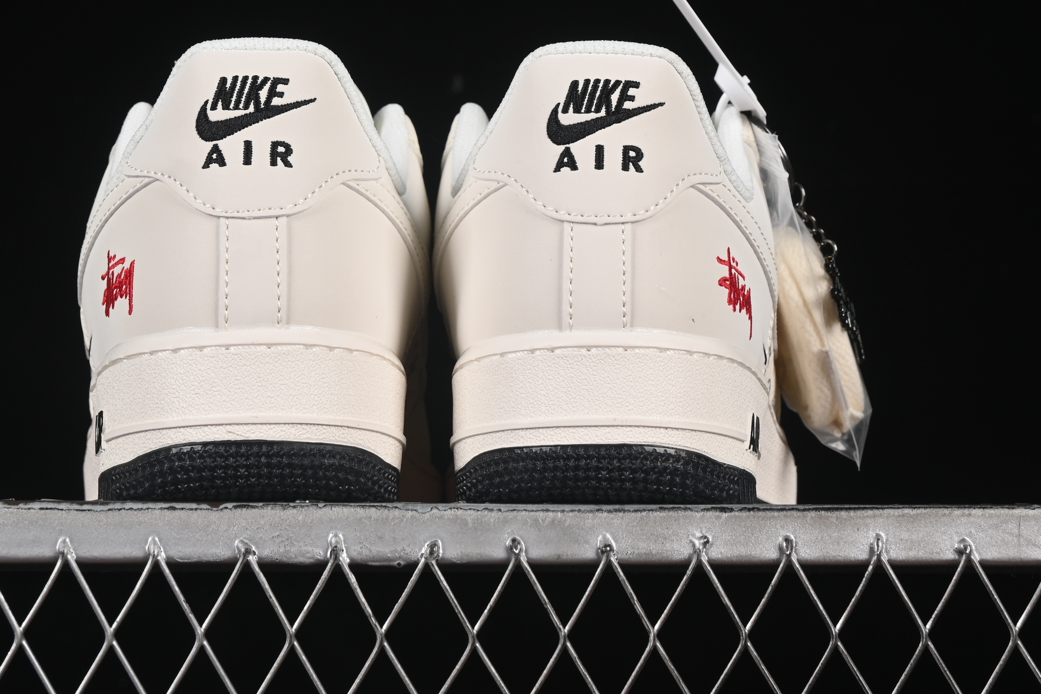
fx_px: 3412
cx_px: 432
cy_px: 161
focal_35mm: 118
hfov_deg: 17.3
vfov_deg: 11.6
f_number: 8
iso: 160
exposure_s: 1/80
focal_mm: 50
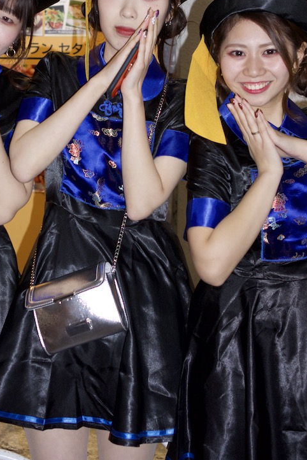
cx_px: 101
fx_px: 920
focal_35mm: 72
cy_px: 161
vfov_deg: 27.9
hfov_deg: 18.9
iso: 400
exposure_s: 1/60
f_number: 2.8
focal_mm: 35
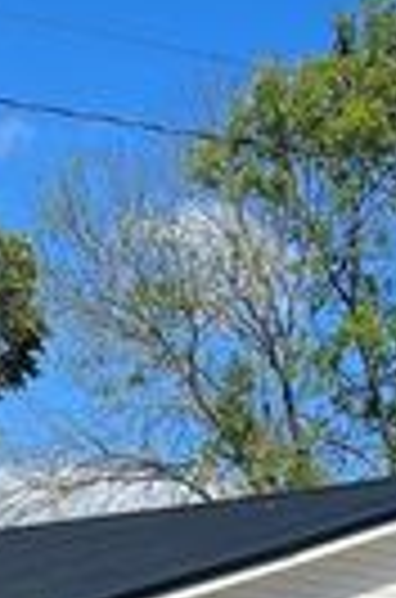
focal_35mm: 136
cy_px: 1081
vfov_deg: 13.5
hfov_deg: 10.0
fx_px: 2256
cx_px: 189
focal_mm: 5.7
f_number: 1.5
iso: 50
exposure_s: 1/3704
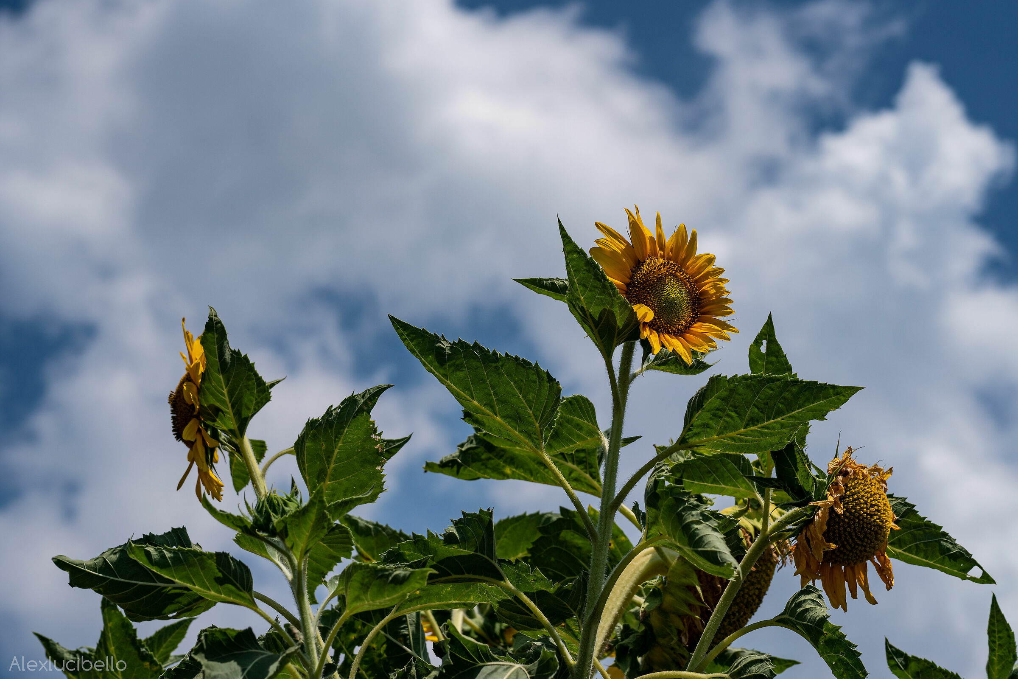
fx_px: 2545
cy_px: 340
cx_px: 509
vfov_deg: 15.2
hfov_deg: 22.6
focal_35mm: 90
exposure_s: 1/1600
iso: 100
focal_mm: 60
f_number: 5.6
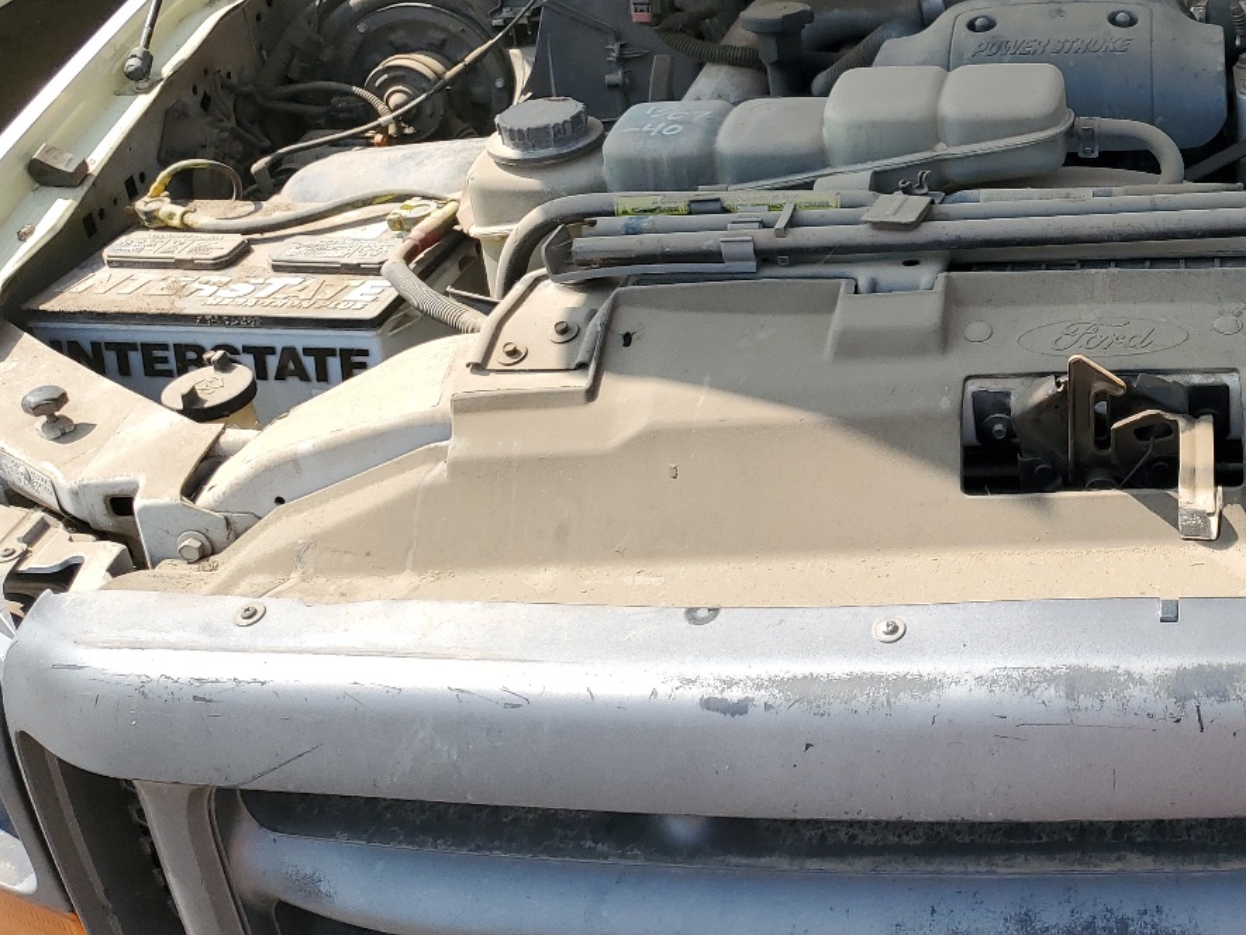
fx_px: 1692
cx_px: 1073
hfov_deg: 38.2
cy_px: 269
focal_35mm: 47
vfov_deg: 30.5
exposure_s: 1/1429
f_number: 1.5
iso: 50
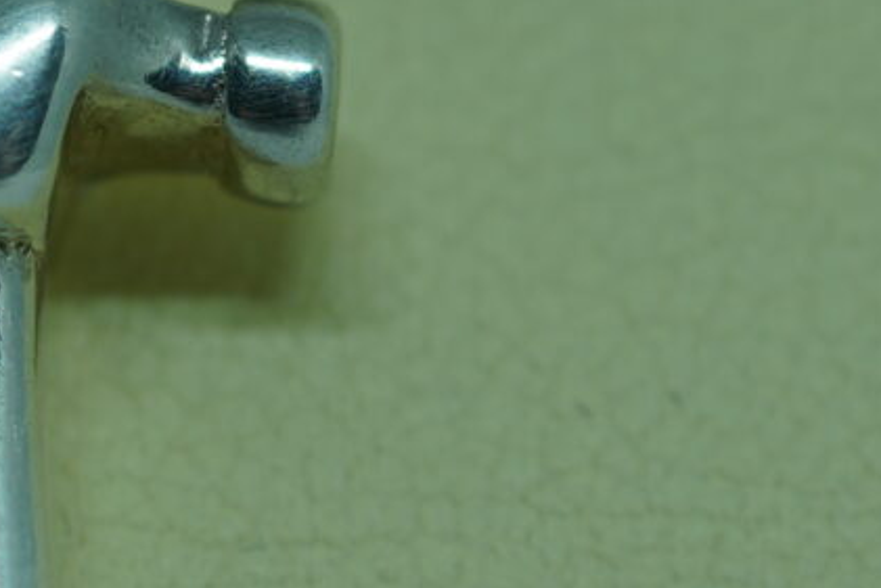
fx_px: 7442
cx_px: -113
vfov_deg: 4.5
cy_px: 269
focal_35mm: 304
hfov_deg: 6.7
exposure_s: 1/60
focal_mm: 50
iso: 100
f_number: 4
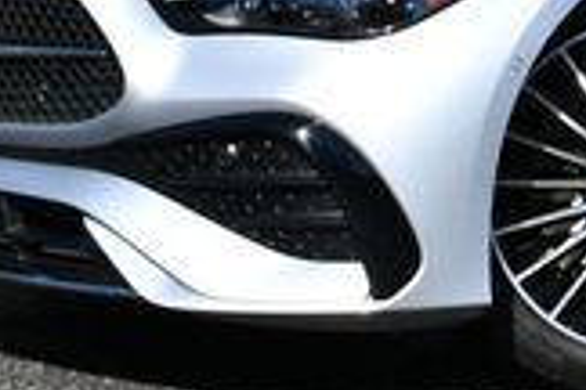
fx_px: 3093
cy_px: -271
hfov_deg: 10.5
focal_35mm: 190
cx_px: 857
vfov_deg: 7.1
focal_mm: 24
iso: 100
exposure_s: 1/250
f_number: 8
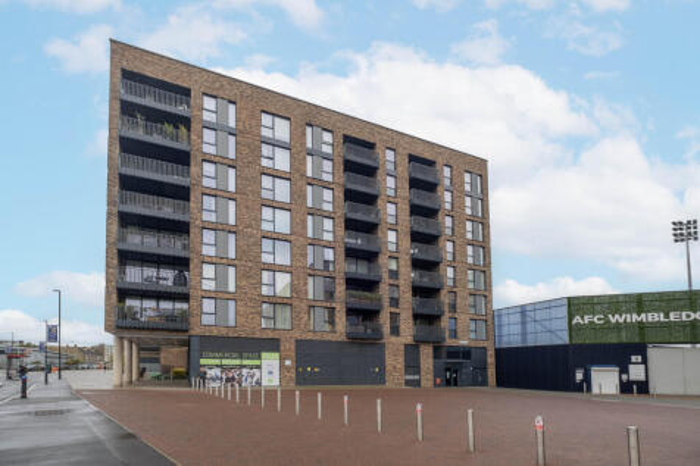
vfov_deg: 77.3
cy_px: 233
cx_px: 350
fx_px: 292
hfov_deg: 100.4
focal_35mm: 15
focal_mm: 10
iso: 500
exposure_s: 1/400
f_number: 5.6
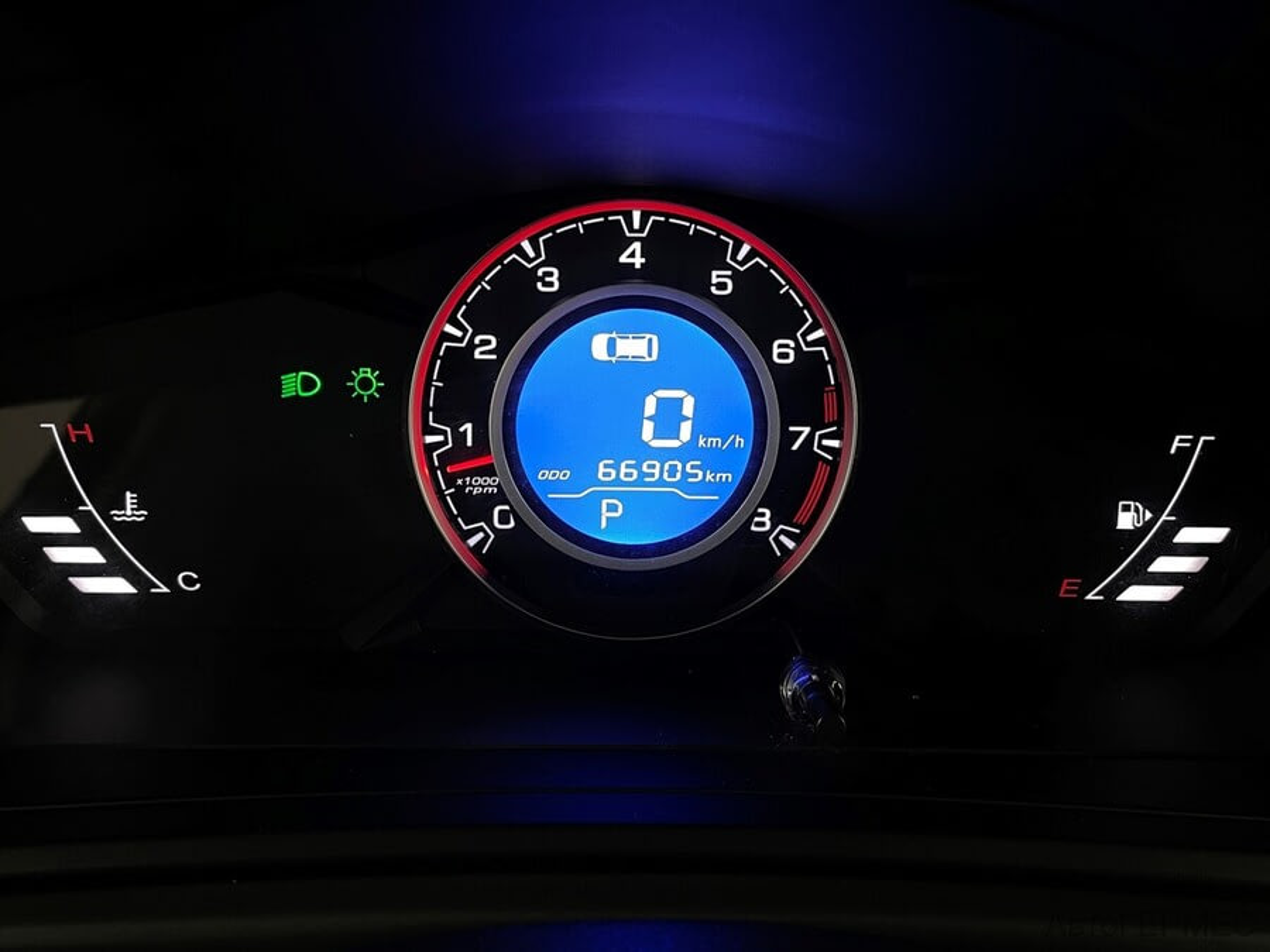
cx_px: 635
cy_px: 476
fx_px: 954
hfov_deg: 67.3
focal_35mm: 26
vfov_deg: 53.1
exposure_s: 1/50
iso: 80
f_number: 1.6
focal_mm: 4.2
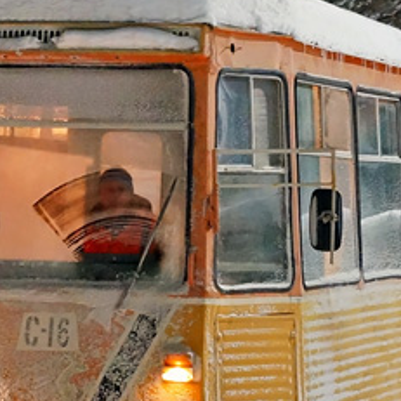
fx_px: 2608
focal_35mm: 199
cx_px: 109
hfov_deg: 8.8
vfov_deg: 8.8
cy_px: 142
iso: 800
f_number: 4.5
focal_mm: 30
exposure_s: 1/3
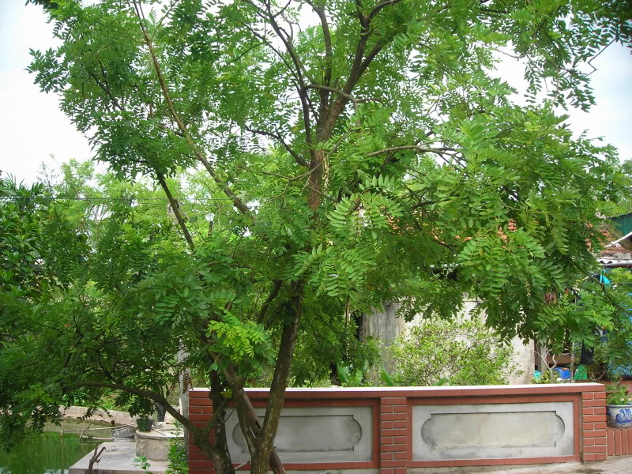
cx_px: 316
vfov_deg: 37.7
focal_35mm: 38
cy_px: 237
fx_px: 694
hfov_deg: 49.0
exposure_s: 1/172
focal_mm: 6.3
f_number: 3.2
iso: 50
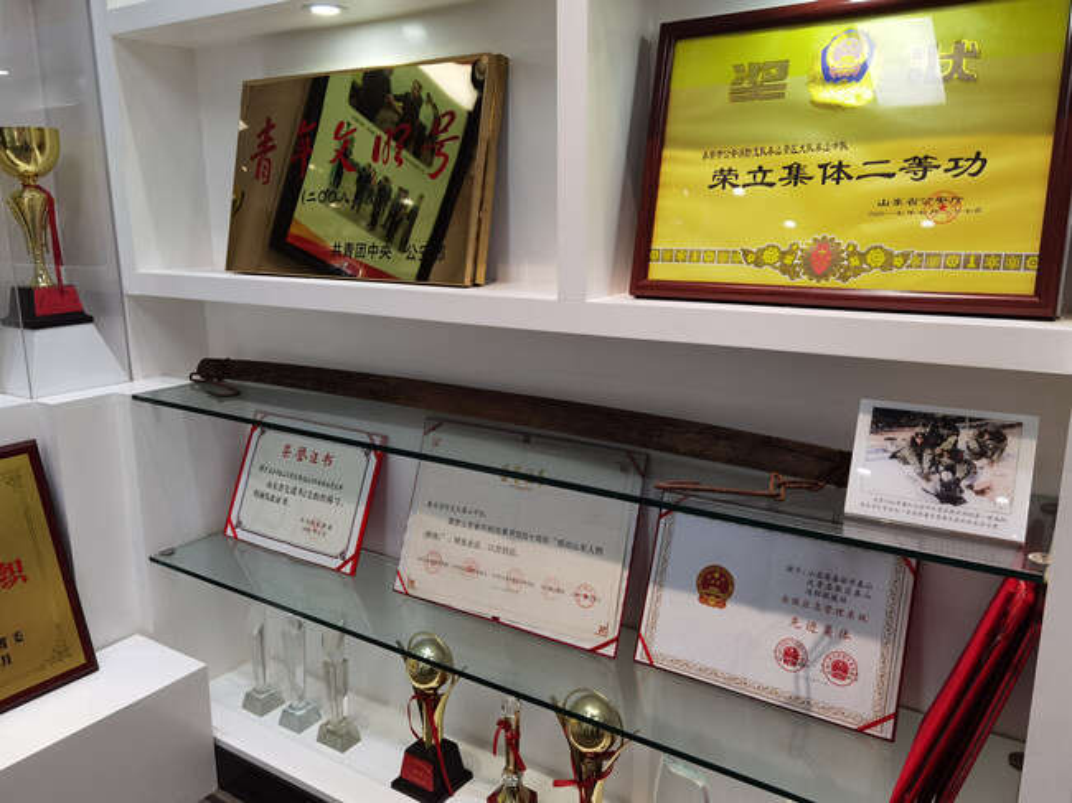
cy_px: 402
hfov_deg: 65.3
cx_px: 536
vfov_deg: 51.3
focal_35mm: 27
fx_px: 836
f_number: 1.9
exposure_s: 1/100
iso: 64
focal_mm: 6.71
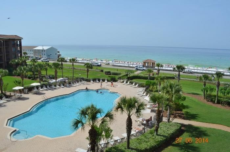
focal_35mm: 27
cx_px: 115
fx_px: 172
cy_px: 76
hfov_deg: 67.5
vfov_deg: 47.8
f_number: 9
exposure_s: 1/320
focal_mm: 18
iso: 100
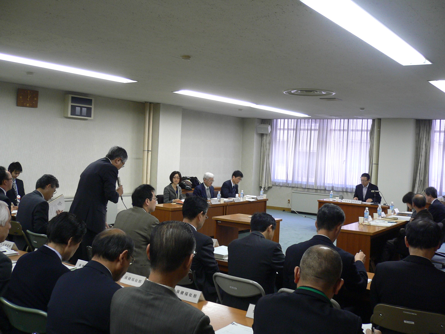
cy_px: 167
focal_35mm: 41
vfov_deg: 35.1
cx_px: 222
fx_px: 527
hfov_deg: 45.8
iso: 100
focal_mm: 6.8
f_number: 3.1
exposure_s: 1/20
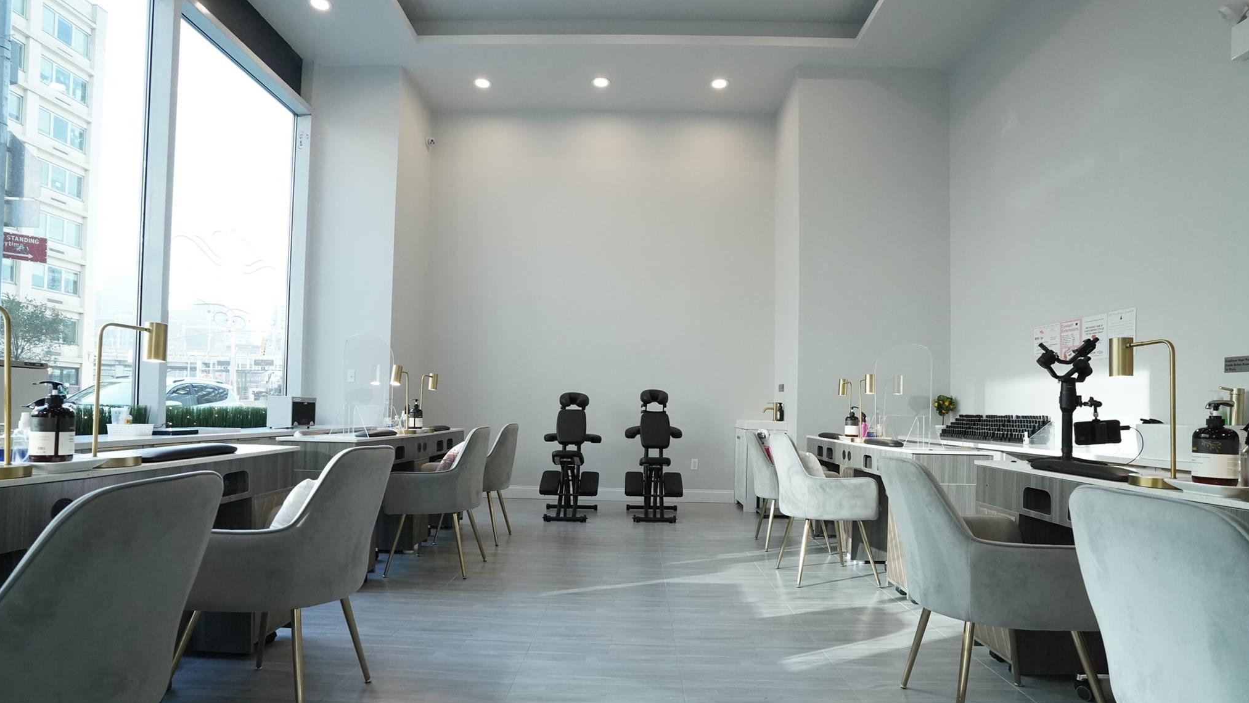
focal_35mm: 18
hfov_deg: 92.7
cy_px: 401
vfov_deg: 60.8
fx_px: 596
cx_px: 626
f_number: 7.1
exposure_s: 1/500
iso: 6400
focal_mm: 17
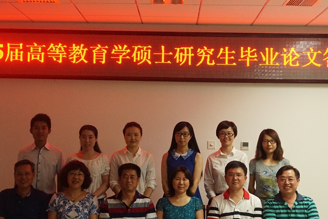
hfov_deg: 31.0
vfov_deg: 20.9
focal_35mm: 65
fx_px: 592
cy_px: 111
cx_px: 170
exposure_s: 1/60
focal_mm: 30
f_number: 7.1
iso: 3200
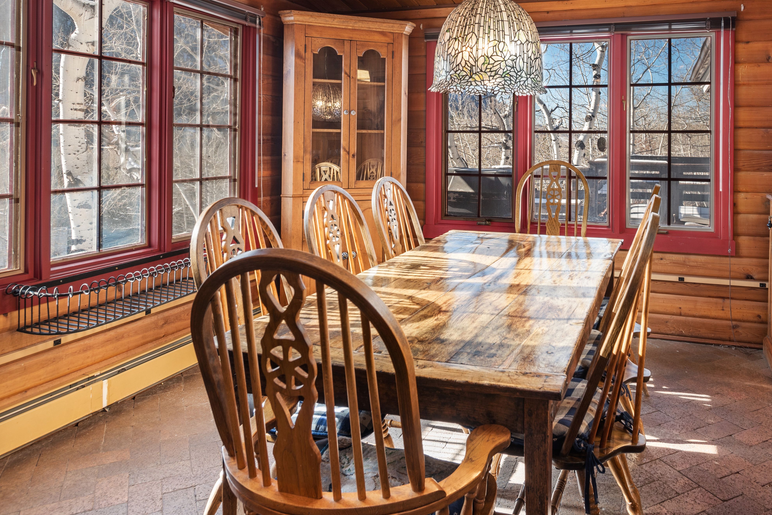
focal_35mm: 29
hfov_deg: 62.8
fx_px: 622
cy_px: 147
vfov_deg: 43.9
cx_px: 482
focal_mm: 19
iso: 100
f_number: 7.1
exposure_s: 1/2.5
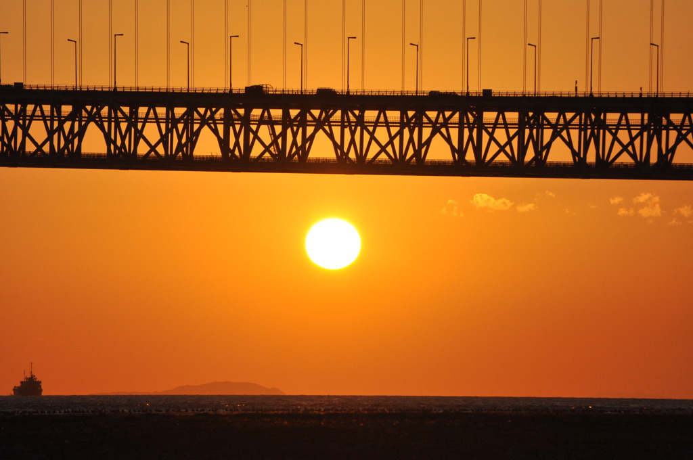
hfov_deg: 6.9
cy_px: 230
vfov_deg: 4.6
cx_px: 346
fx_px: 5768
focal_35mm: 300
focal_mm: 200
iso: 640
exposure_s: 1/4000
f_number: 11
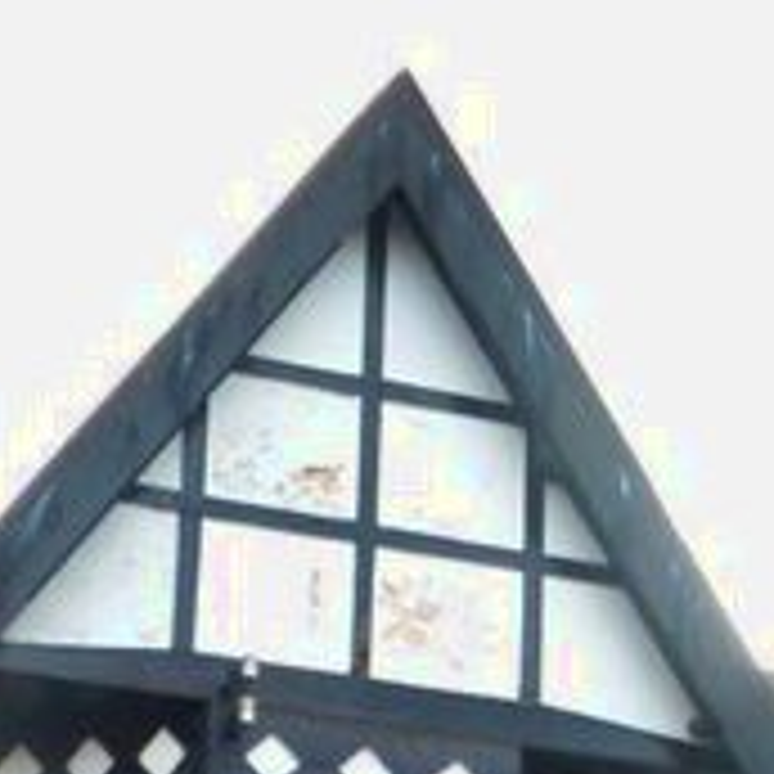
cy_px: 1033
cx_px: 778
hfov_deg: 14.1
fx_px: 3086
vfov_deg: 13.7
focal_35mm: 122
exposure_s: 1/400
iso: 100
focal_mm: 6.1
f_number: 3.7
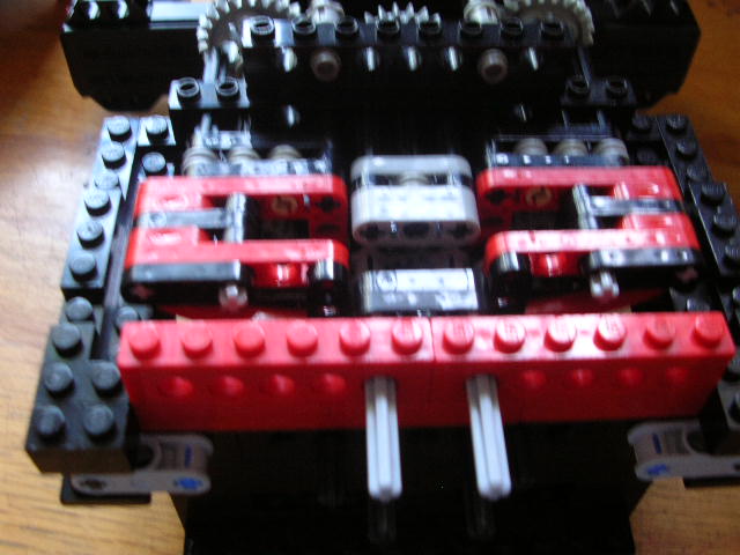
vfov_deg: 36.0
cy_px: 278
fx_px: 855
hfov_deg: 46.8
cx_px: 370
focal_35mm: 40
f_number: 3
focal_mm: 6.6
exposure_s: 1/6.3
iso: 102
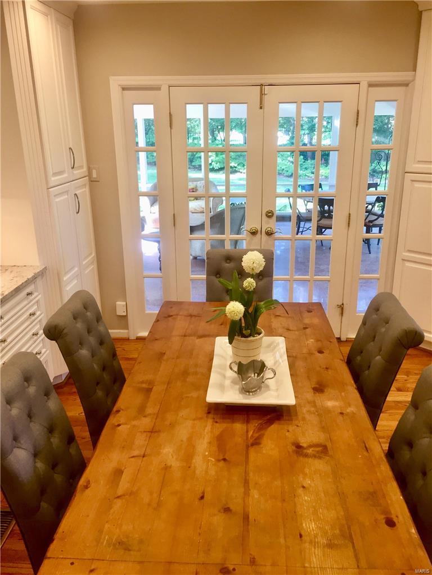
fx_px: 483
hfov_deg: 48.2
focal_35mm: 29
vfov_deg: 61.7
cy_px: 288
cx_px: 216
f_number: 2.2
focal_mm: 4.15
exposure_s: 1/30
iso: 64
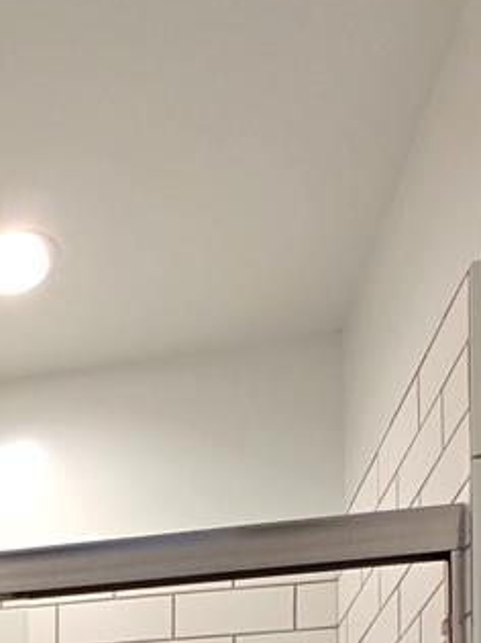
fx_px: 1149
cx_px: -256
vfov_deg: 22.4
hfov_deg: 20.1
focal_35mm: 62
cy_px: 1080
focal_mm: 1.7
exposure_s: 1/60
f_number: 2.2
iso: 160
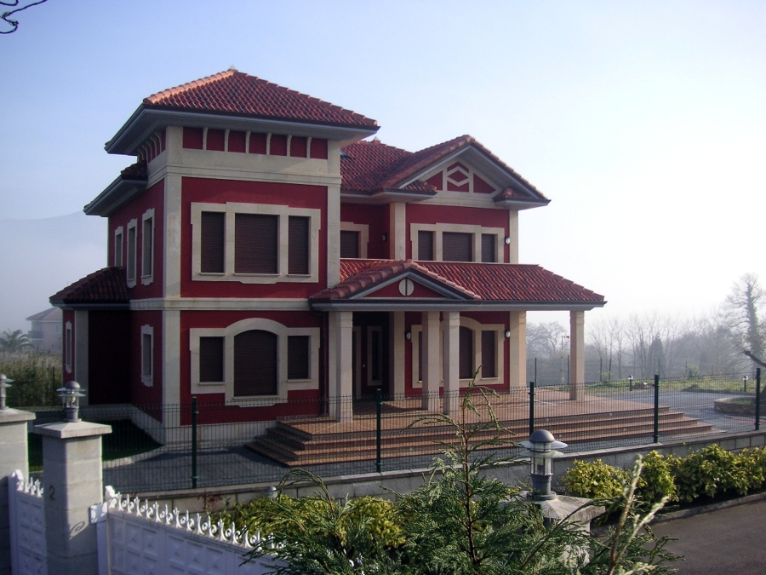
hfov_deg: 50.1
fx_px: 819
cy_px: 288
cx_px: 383
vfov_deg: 38.7
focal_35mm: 37
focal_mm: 6.1
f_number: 2.8
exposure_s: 1/750
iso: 50
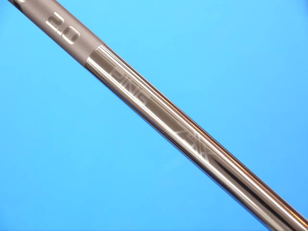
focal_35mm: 74
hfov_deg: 26.3
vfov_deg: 19.9
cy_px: 116
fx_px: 658
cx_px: 154
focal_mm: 37
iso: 800
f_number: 5.4
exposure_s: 1/100
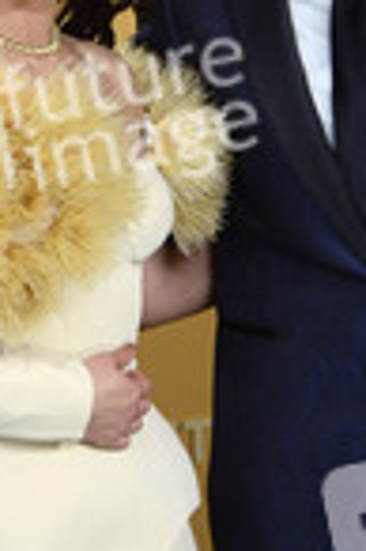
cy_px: 317
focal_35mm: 192
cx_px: 175
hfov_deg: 7.1
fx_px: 2935
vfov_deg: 10.7
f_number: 5.6
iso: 2500
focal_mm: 70
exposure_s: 1/250
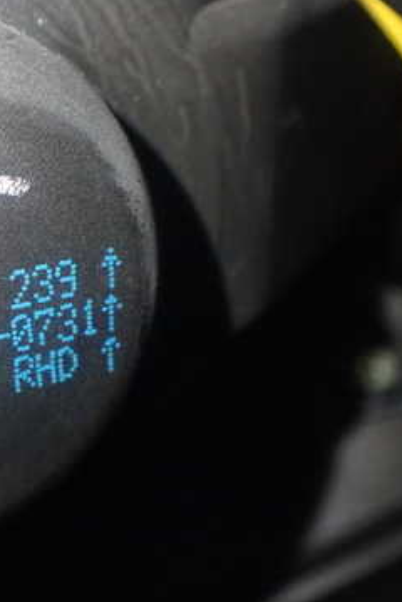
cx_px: -67
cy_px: 331
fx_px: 871
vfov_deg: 38.2
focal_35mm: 52
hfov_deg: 23.9
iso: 800
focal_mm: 5.4
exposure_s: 1/100
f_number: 2.3
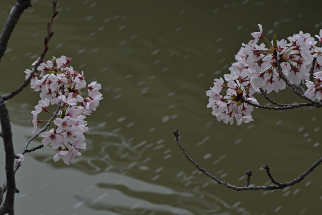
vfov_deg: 13.0
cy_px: 108
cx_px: 161
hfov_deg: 19.5
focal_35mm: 105
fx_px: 939
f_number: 18
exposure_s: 1/6
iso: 200
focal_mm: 105
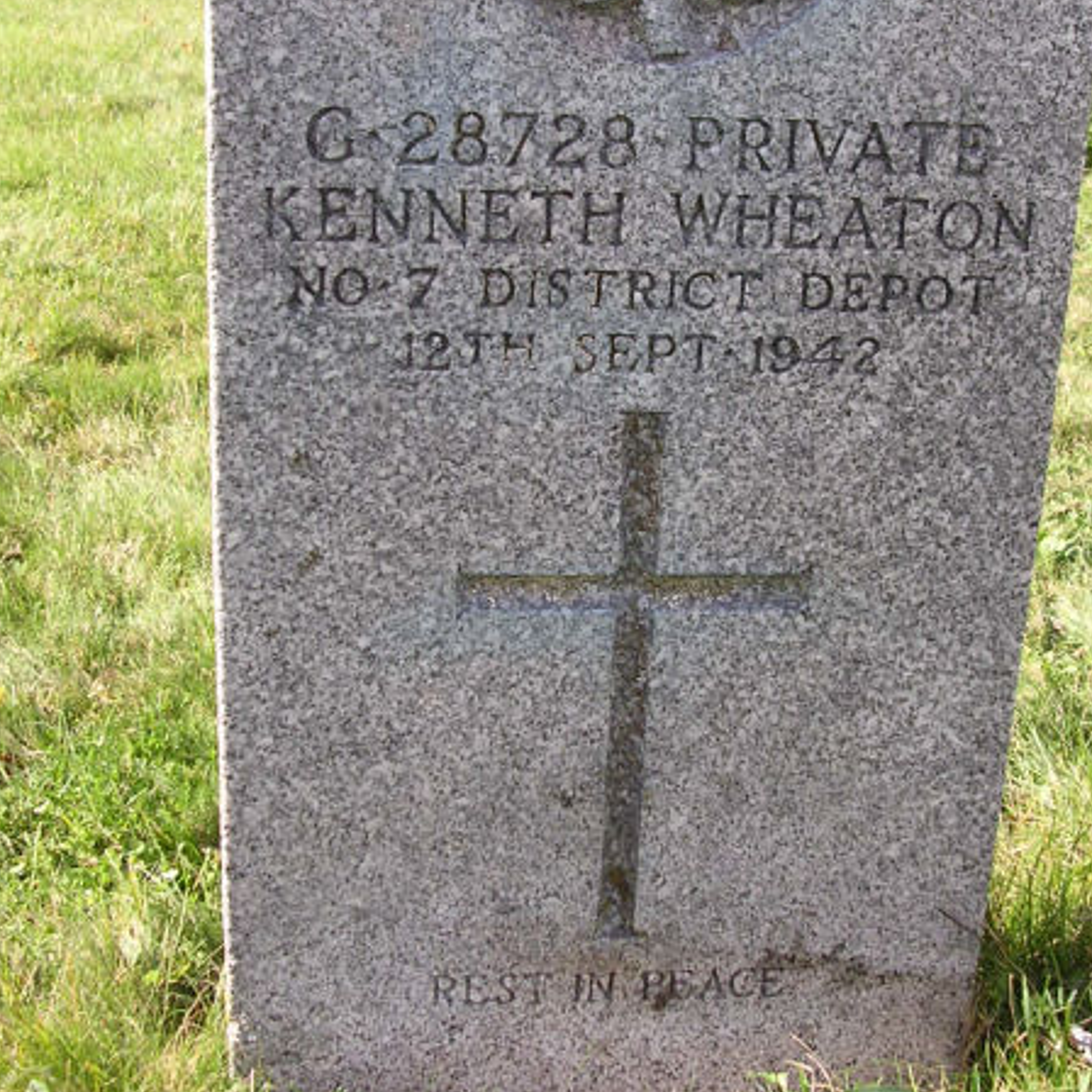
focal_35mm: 55
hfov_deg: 31.1
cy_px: 372
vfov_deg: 30.9
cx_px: 612
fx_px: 1963
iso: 100
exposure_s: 1/270
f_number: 2.8
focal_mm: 5.8
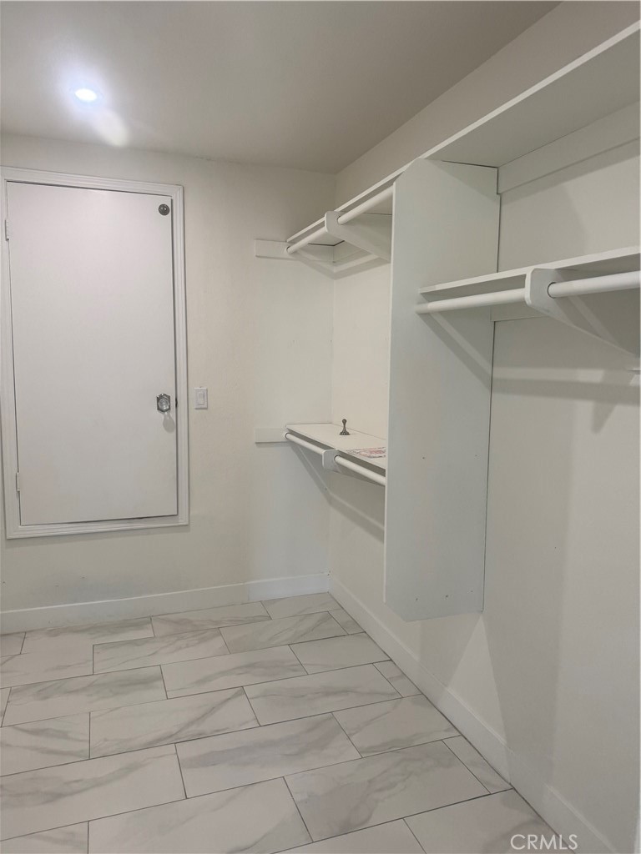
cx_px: 320
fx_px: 593
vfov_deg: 71.6
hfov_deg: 56.8
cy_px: 427
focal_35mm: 24
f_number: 1.78
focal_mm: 6.76
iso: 125
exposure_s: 1/120
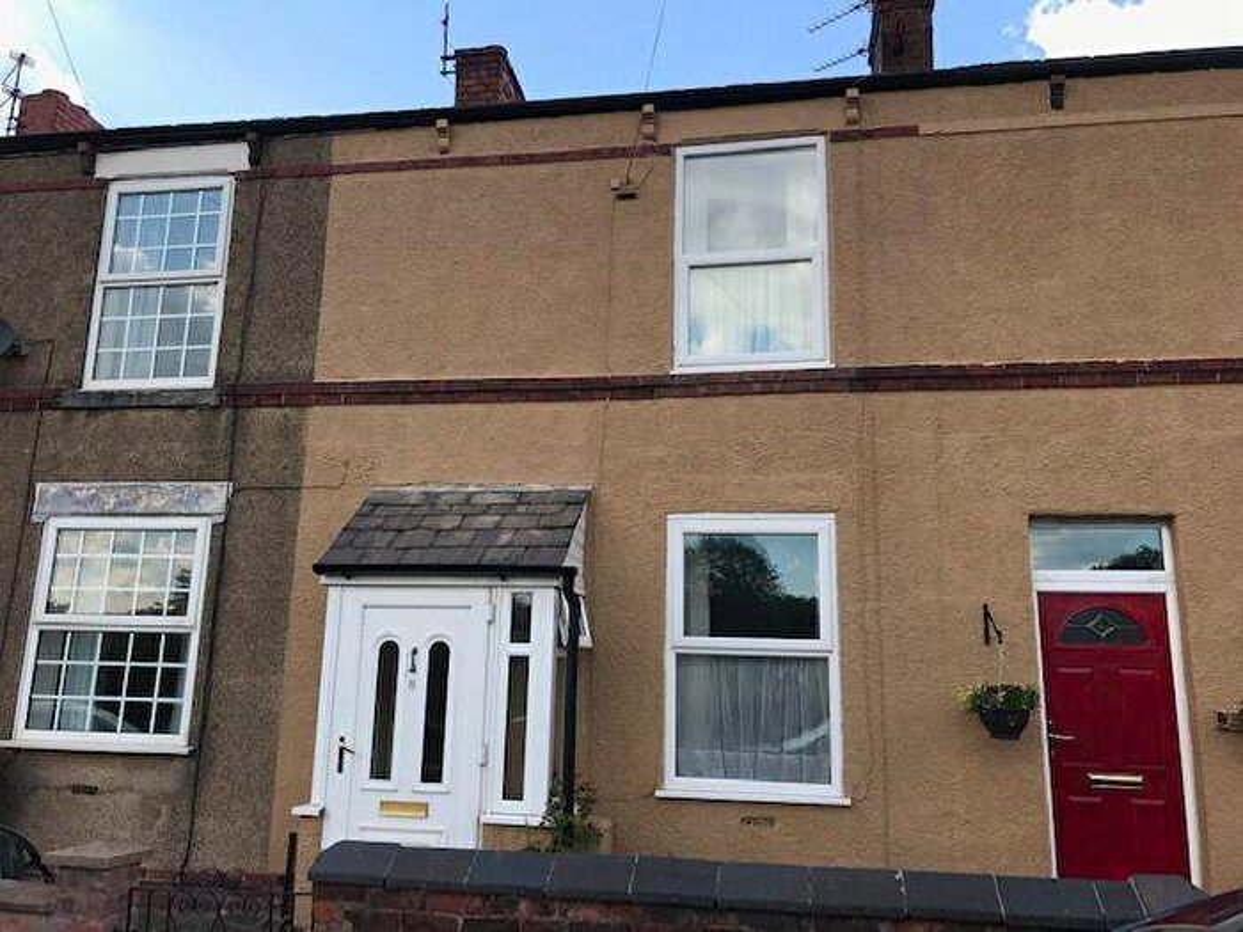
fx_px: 1005
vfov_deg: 49.7
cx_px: 622
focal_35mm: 28
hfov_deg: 63.4
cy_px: 466
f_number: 1.8
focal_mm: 3.99
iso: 20
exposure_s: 1/812
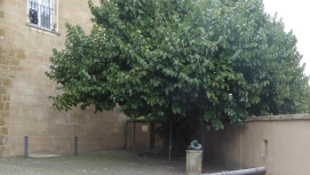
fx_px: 387
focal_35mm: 47
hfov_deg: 41.7
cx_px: 251
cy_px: 162
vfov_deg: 24.6
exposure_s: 1/100
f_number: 3.4
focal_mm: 4.7
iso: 80
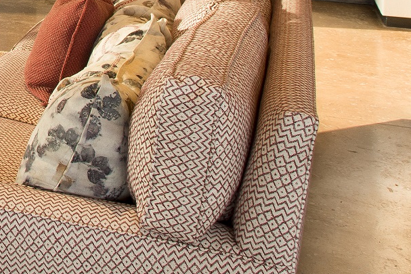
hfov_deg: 19.4
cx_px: -284
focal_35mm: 84
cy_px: -230
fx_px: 959
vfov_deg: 14.2
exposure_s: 1/3
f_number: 9.5
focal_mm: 17
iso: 200
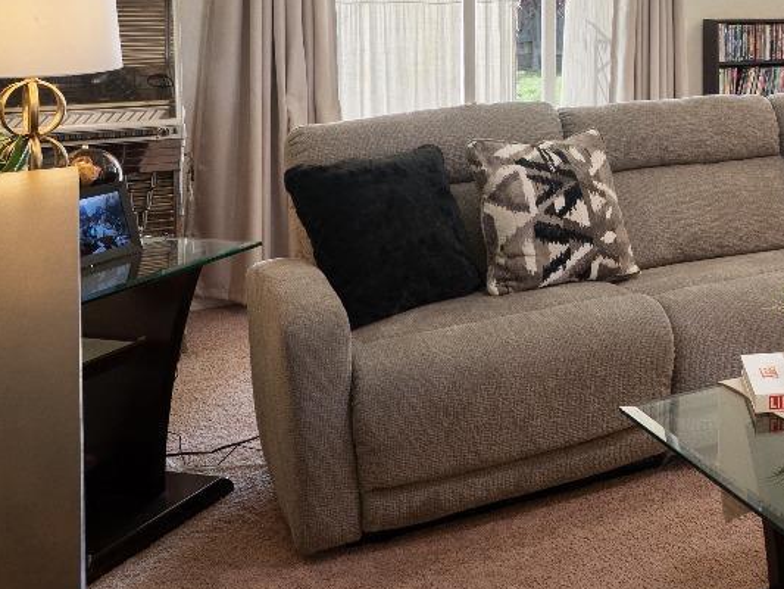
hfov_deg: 35.3
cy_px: 0
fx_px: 1042
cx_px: 862
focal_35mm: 46
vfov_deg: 29.4
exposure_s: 1/40
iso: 400
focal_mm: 17
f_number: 5.6
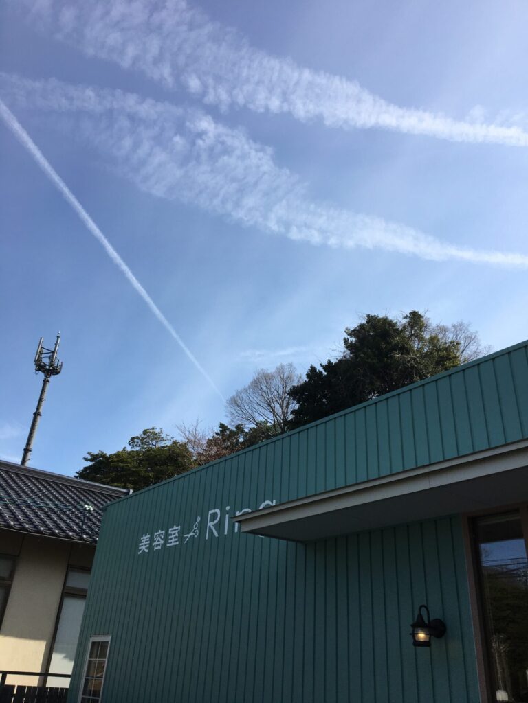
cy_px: 352
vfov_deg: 61.7
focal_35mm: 29
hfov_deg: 48.2
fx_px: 590
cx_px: 264
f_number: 2.2
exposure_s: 1/1538
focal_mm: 4.15
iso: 25
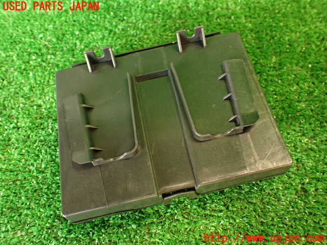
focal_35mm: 32
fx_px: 302
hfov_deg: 56.8
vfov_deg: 44.2
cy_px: 122
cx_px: 164
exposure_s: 1/30
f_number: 2.4
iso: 400
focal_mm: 5.79
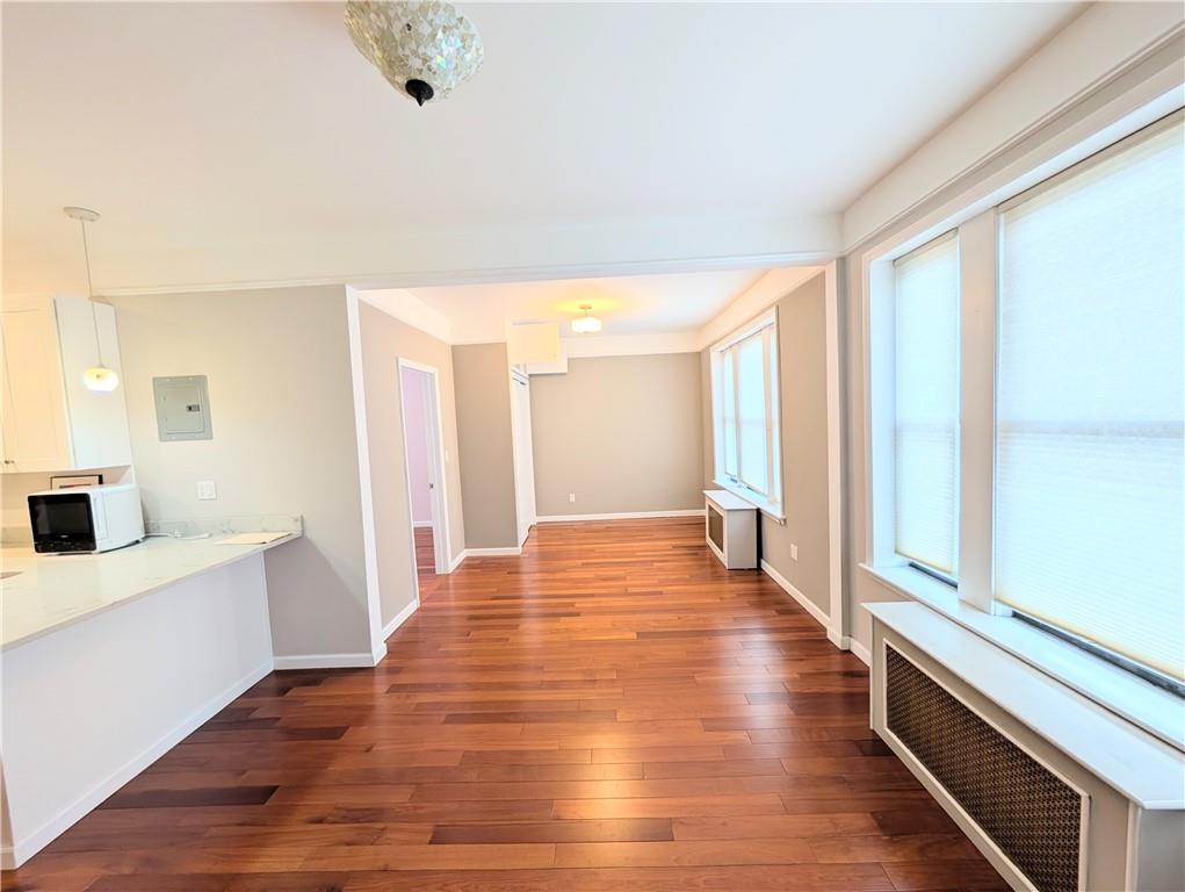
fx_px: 411
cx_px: 592
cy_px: 446
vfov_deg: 94.6
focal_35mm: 12
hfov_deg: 110.5
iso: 51
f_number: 1.7
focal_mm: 2.02
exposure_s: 1/120
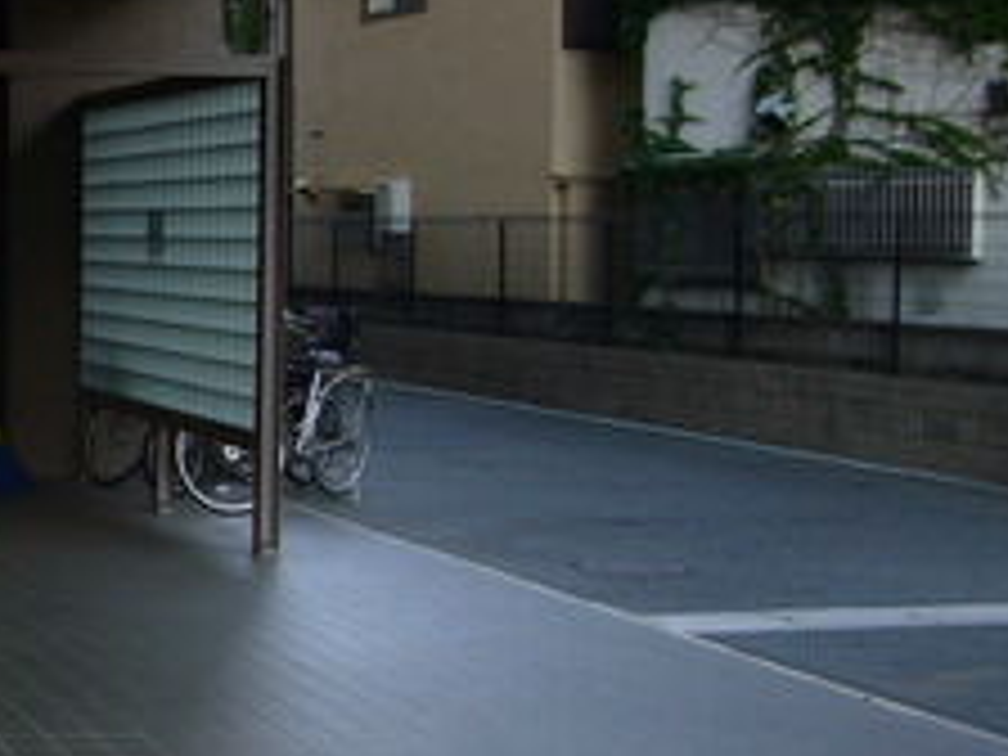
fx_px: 2184
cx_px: -54
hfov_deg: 24.5
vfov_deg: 19.6
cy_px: 414
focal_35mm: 75
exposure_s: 1/125
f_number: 2.8
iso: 80
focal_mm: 4.6
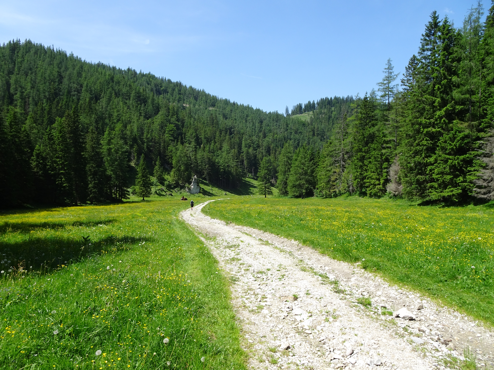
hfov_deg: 71.6
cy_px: 185
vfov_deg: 56.8
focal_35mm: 24
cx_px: 247
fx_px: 343
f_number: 3.5
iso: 80
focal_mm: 4.1
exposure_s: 1/640
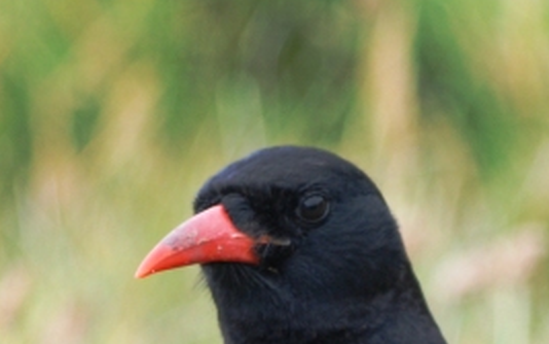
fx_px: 13154
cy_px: 650
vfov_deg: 1.5
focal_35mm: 879
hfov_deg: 2.4
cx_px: 475
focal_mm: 150
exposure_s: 1/500
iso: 320
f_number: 4.5
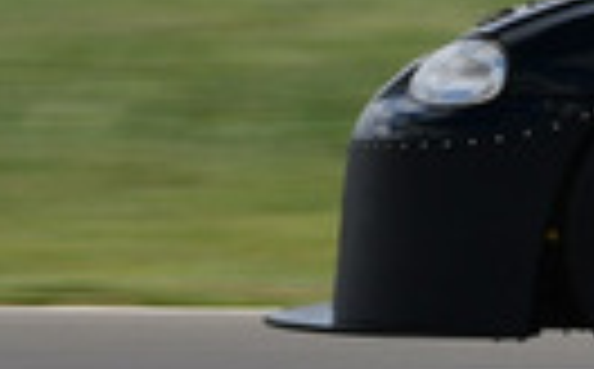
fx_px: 29962
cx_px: 1678
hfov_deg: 1.1
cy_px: -288
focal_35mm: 1854
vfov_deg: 0.7
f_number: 11
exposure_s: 1/200
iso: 100
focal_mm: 200
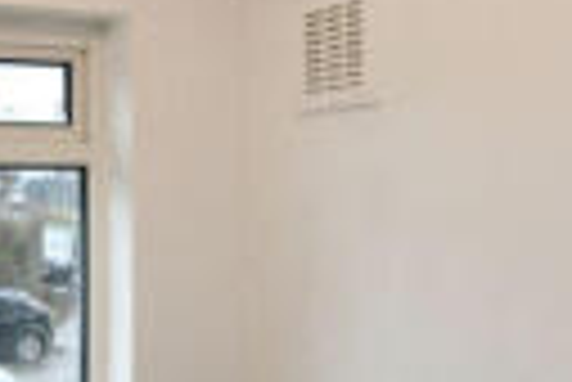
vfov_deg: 24.2
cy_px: 213
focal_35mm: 56
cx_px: 41
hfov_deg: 33.4
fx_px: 891
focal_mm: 10
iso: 200
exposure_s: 1/80
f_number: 4.5
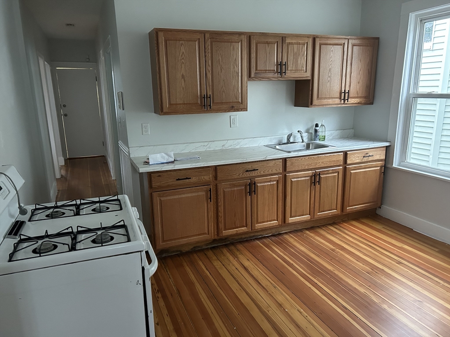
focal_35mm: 26
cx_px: 225
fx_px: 338
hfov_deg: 67.3
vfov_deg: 53.1
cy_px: 168
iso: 500
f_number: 1.5
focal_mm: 5.7
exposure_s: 1/43
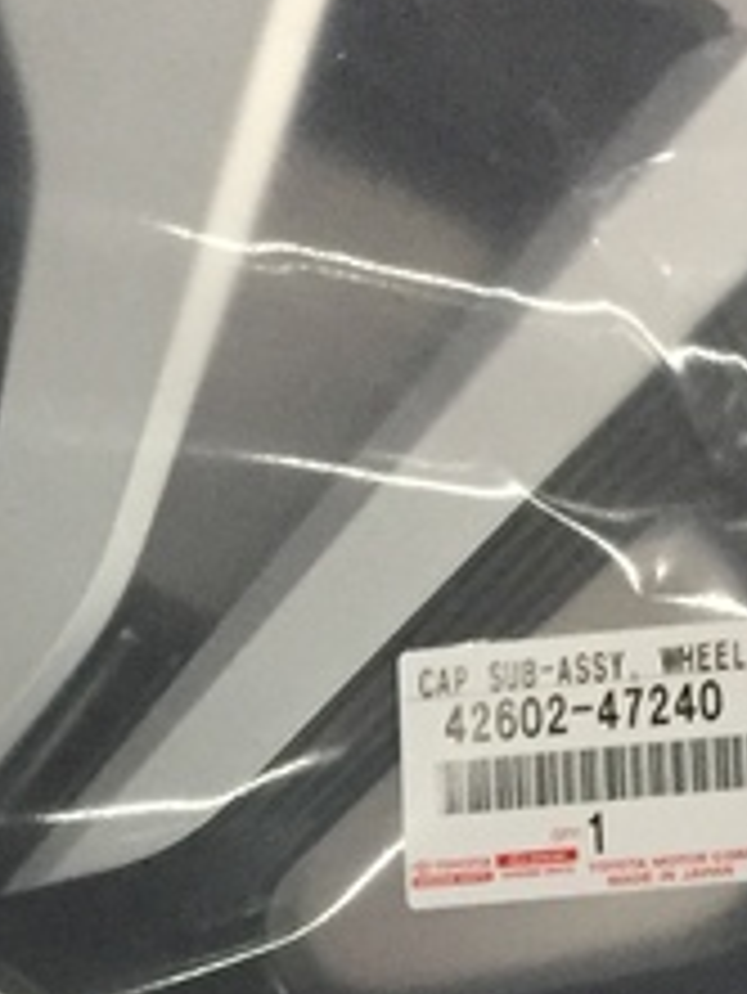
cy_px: 1181
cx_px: -261
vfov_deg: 16.8
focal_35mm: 112
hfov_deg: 12.8
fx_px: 3219
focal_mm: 4.15
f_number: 2.2
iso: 200
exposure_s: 1/30
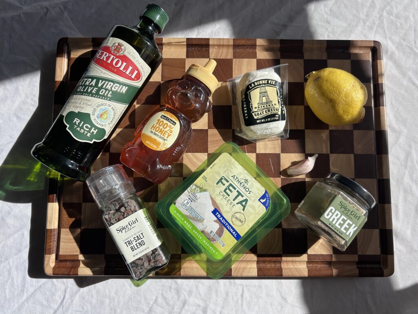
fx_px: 314
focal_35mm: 26
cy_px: 157
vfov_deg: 53.1
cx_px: 209
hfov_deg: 67.3
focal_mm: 5.7
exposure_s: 1/3165
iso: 50
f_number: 1.5
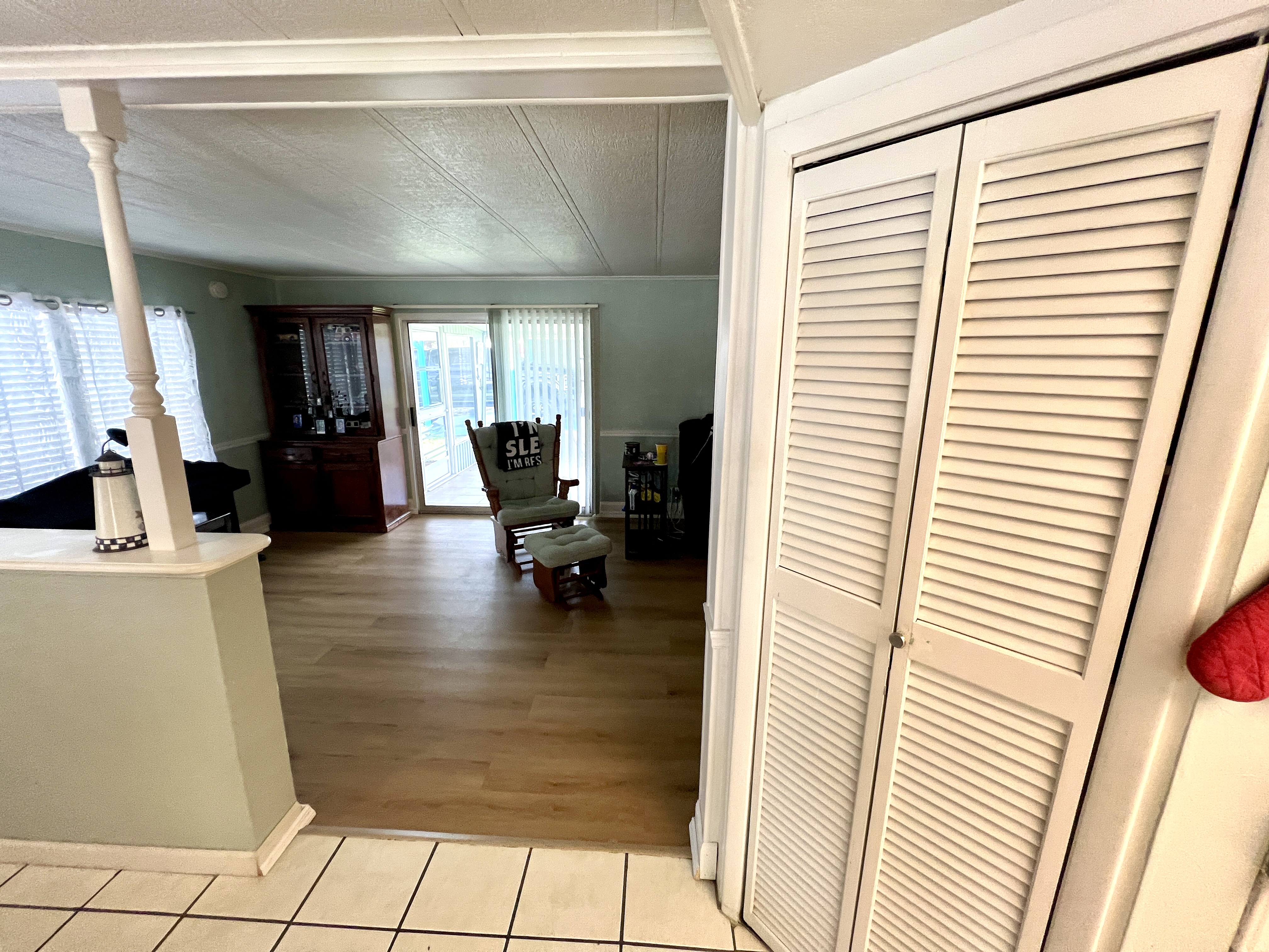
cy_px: 476
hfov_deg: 106.2
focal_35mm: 13
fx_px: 477
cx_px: 634
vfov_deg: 89.9
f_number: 1.8
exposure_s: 1/120
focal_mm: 1.57
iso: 160
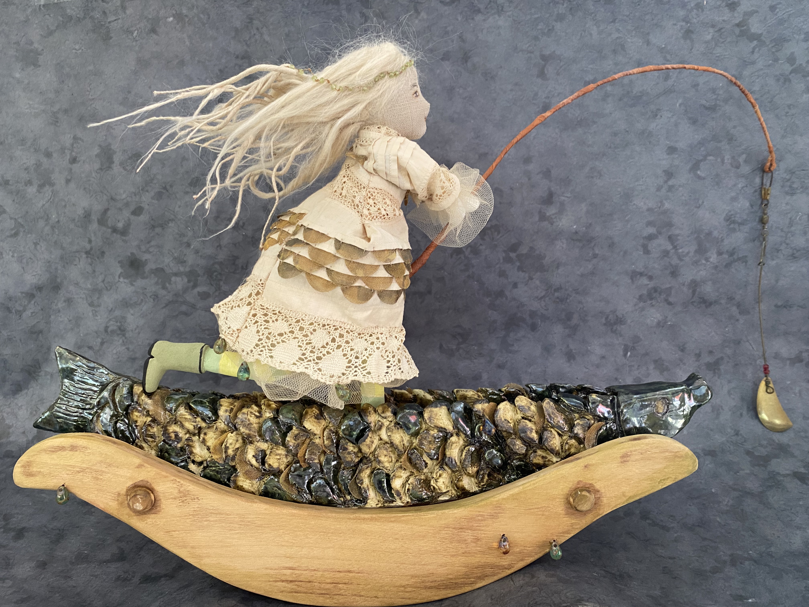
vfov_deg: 53.1
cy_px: 304
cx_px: 404
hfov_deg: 67.3
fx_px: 608
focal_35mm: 26
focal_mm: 4.25
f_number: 1.8
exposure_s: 1/60
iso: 200
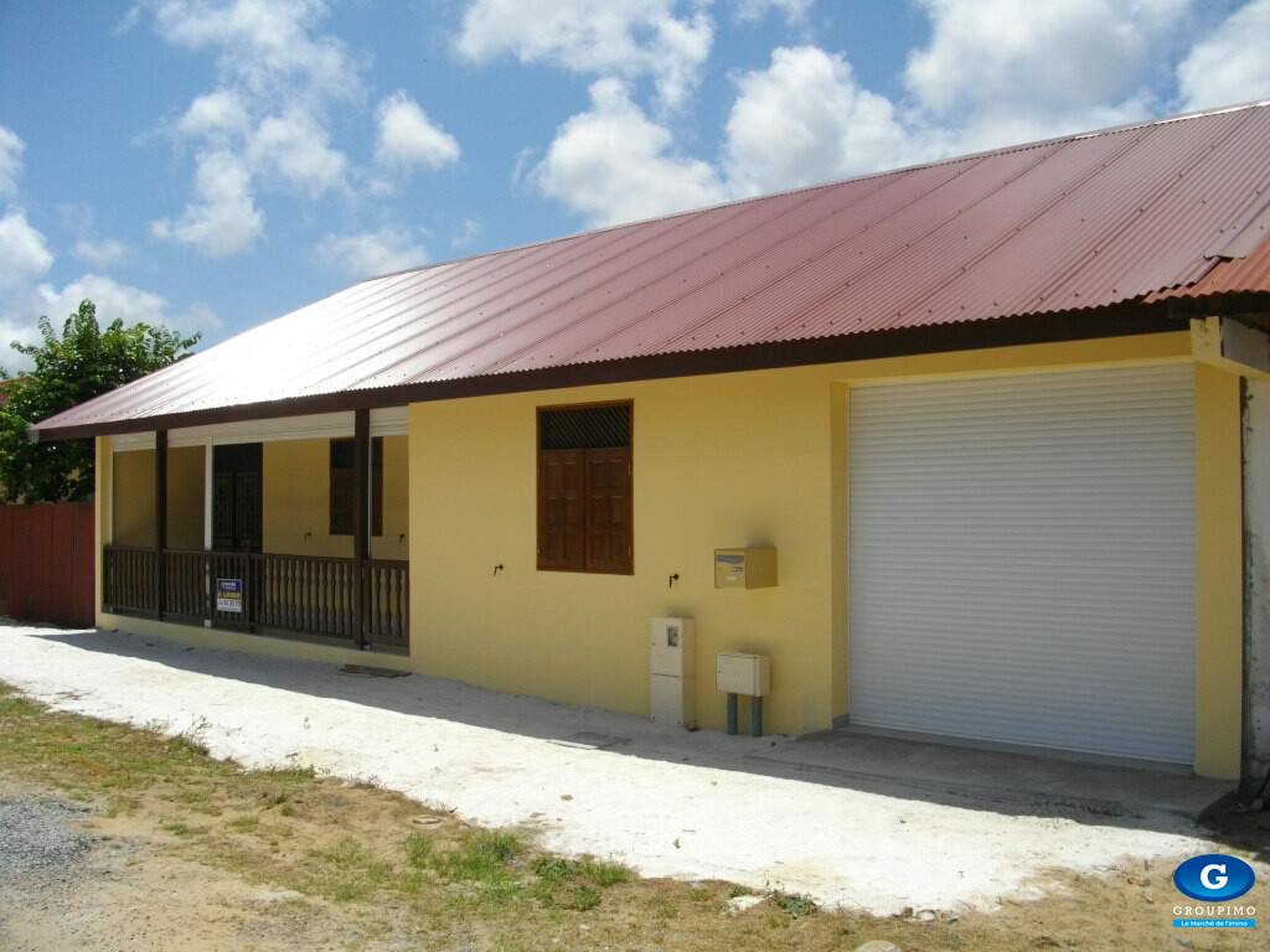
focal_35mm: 31
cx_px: 635
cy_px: 476
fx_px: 1137
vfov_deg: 45.4
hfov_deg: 58.4
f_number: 8.8
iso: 100
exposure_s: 1/320
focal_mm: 5.7
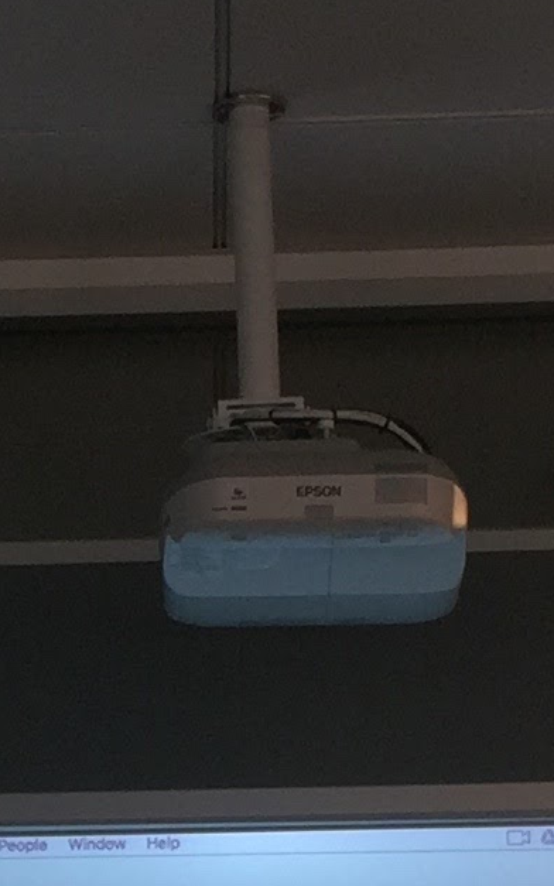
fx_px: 3864
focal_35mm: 160
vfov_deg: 12.7
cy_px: 1159
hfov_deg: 8.2
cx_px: -14
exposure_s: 1/60
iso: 32
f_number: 2.2
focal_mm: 4.15
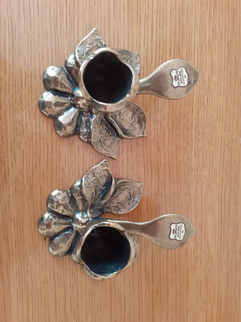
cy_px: 161
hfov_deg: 51.4
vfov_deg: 65.3
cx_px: 120
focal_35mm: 27
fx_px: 251
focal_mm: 3.6
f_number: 1.9
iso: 200
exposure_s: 1/50
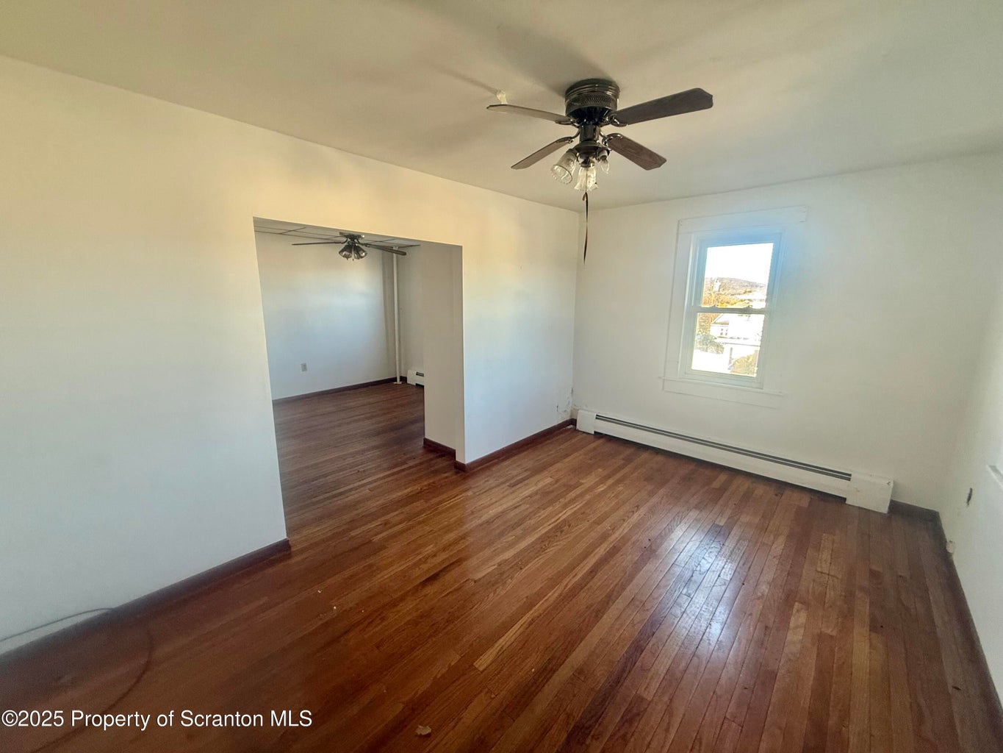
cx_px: 502
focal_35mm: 14
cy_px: 376
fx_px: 406
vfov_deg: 85.7
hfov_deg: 102.1
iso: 200
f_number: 2.2
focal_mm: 2.22
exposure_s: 1/99
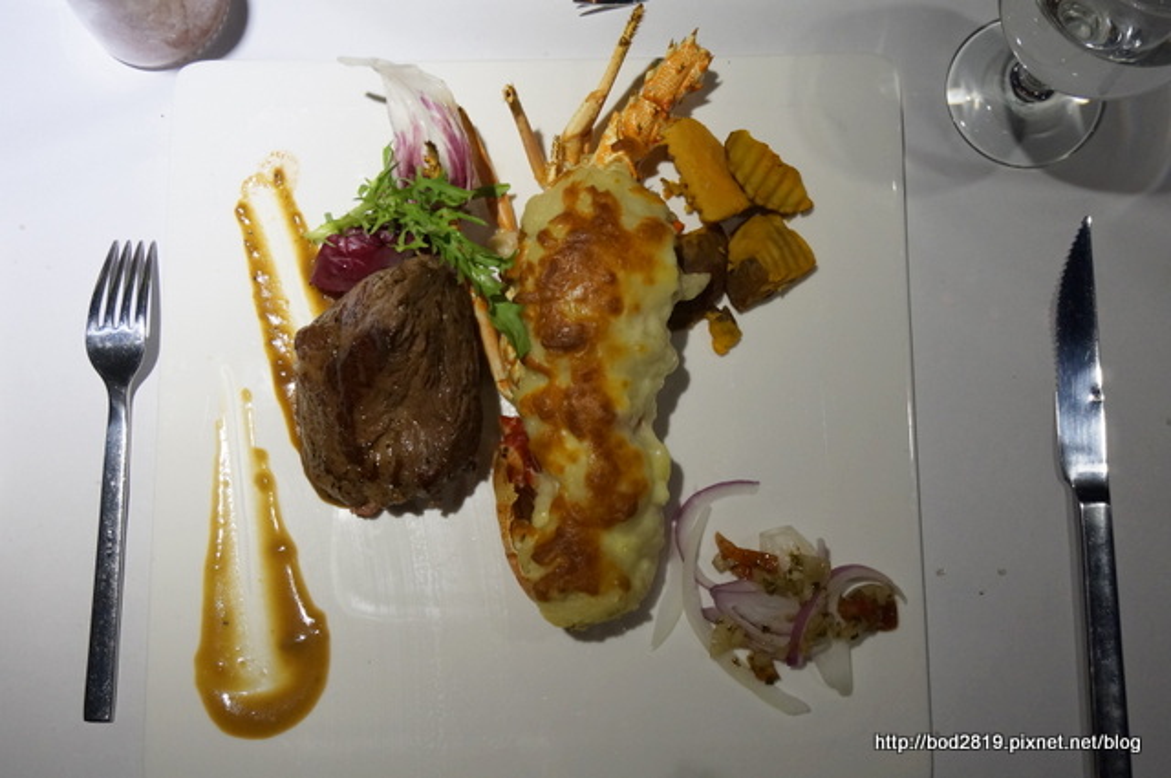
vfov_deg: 34.1
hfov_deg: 49.6
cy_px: 389
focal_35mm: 39
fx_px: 1267
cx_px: 586
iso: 1250
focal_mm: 26
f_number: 4.5
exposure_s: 1/160
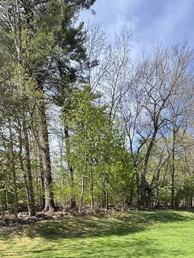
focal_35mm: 25
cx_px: 132
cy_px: 227
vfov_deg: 60.1
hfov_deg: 53.7
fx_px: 187
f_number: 2.2
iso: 40
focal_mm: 2.22
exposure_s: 1/479
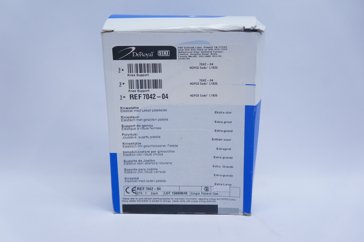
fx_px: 591
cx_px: 182
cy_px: 121
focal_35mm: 58
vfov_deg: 23.1
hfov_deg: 34.2
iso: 800
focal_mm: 39
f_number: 4.5
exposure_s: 1/160
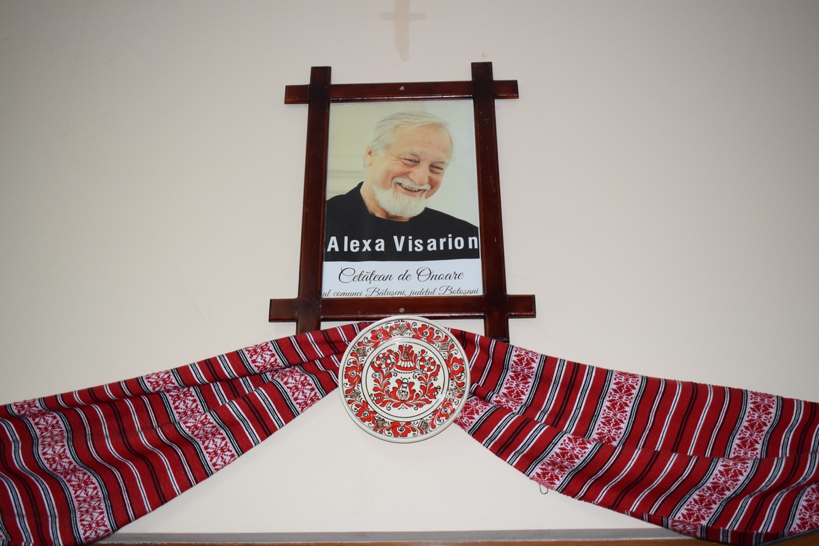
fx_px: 921
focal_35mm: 40
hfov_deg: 47.9
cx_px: 410
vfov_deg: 33.0
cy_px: 273
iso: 800
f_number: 5
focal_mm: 27
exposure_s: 1/100
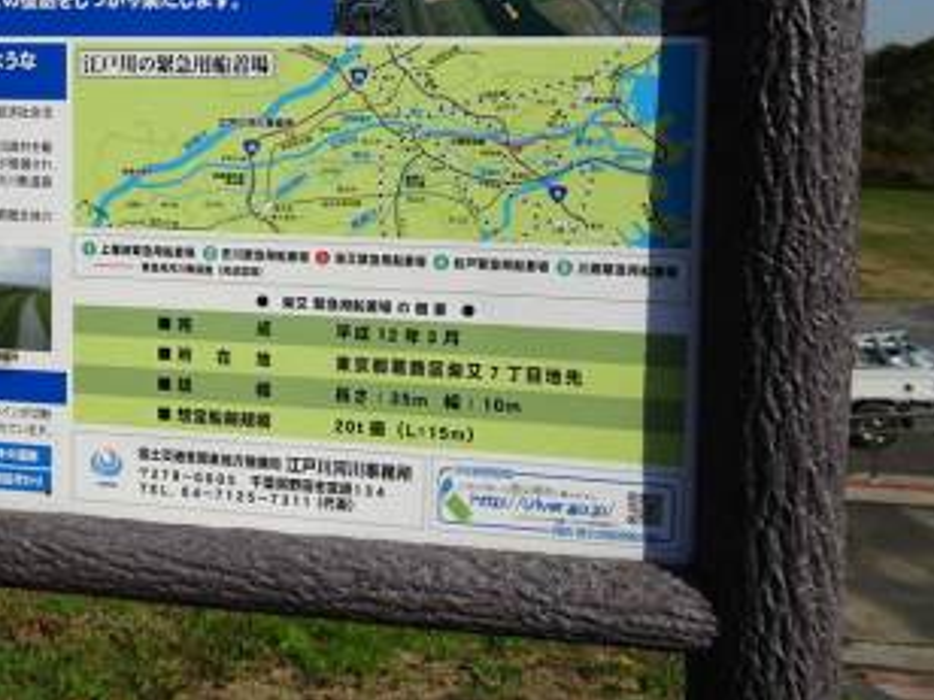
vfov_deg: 35.6
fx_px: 1052
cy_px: 138
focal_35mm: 39
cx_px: 212
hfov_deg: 45.8
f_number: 3.5
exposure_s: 1/1600
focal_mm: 4.1
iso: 80
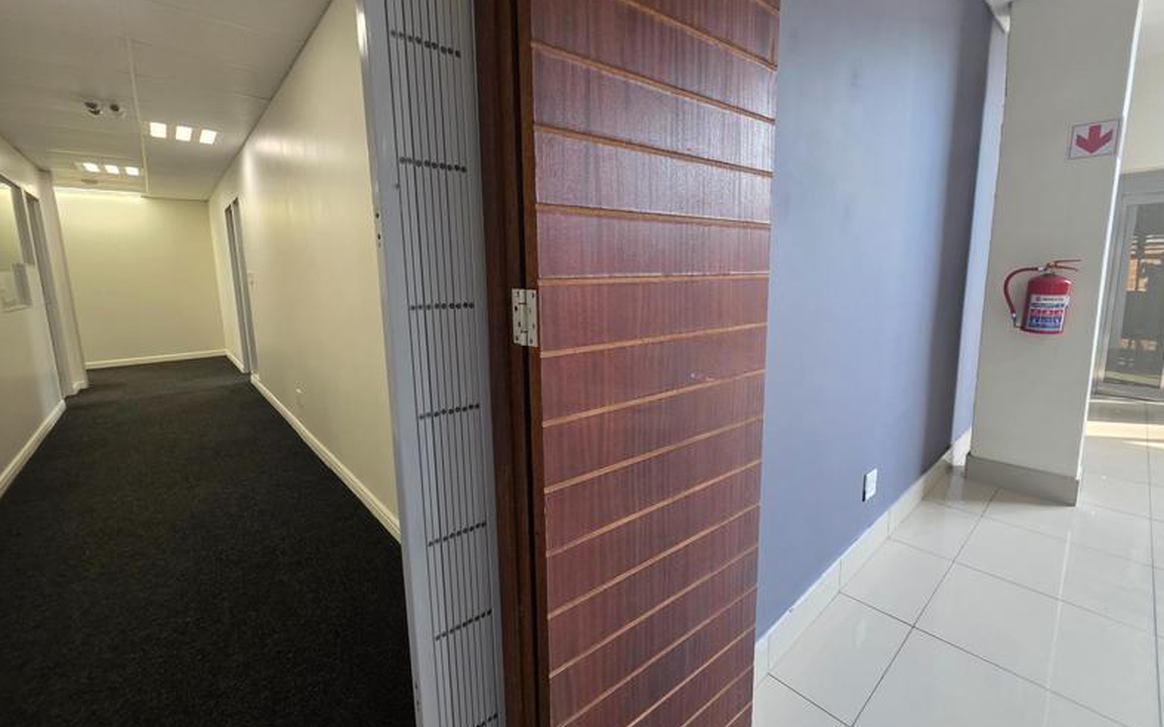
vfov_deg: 78.6
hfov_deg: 105.3
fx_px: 444
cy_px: 340
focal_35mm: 14
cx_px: 590
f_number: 1.9
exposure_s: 1/100
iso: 200
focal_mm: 2.2
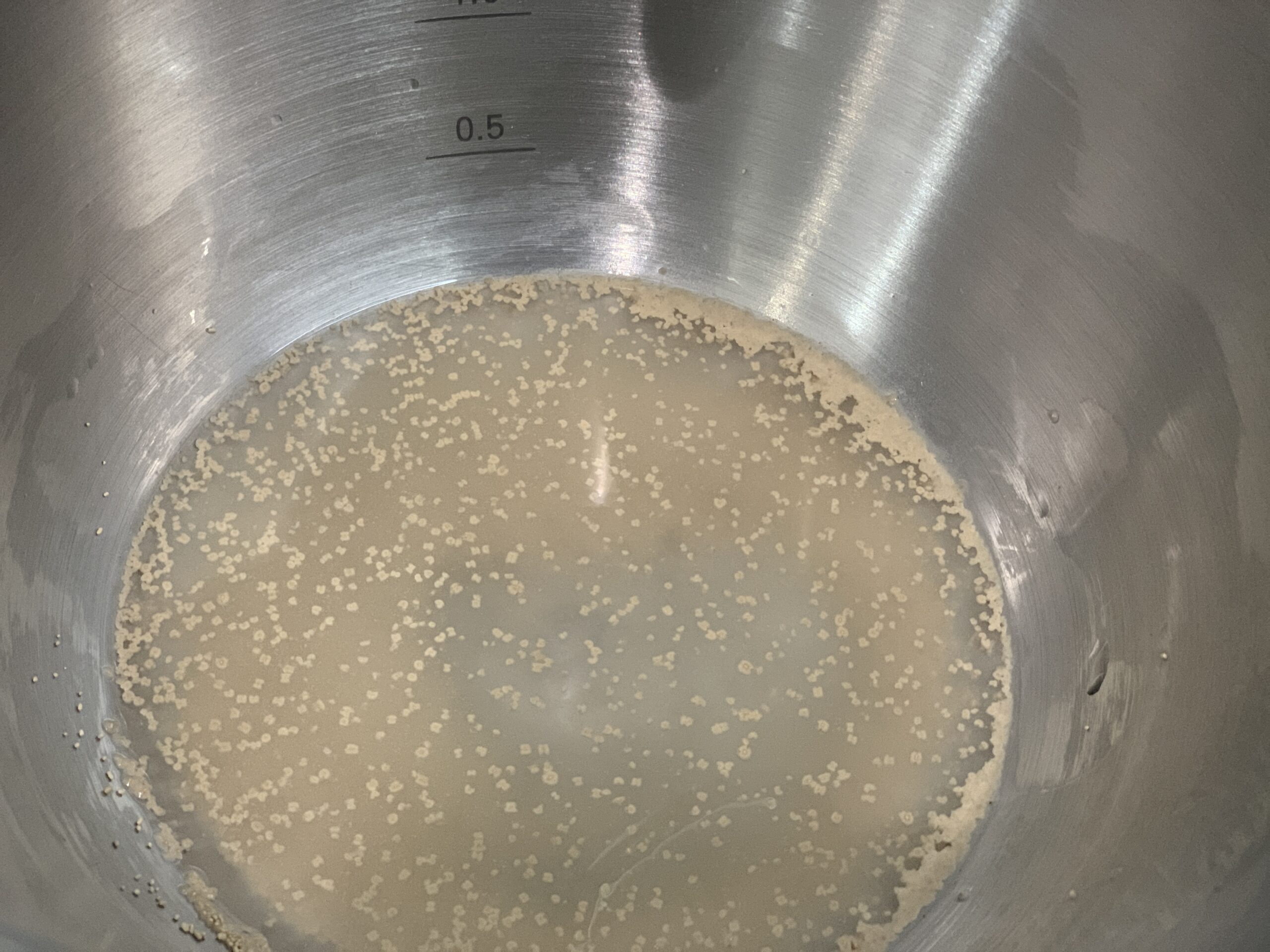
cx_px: 635
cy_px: 476
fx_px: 1908
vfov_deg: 28.0
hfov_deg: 36.8
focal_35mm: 52
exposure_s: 1/50
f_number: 2.4
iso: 200
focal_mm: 6
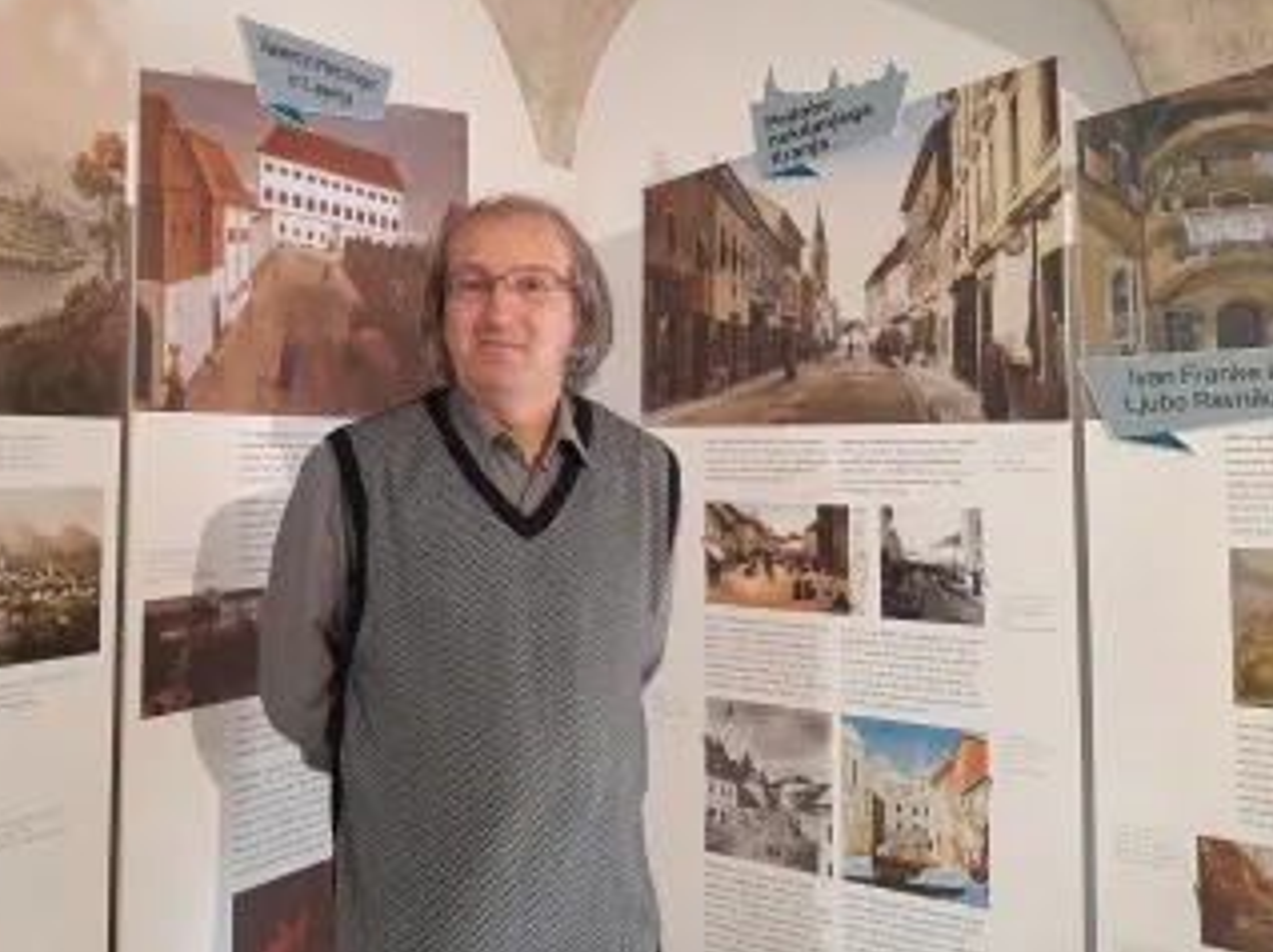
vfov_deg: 41.5
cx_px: 480
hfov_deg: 53.4
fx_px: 1249
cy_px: 368
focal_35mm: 34
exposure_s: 1/50
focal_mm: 3.93
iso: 200
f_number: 1.7
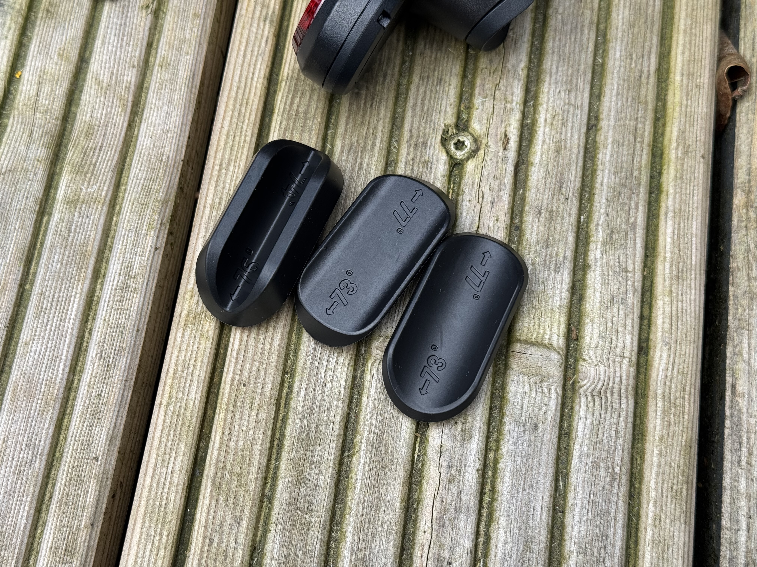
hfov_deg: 39.7
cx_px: 378
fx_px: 1050
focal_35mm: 48
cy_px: 284
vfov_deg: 30.3
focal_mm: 6.76
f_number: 1.78
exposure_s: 1/383
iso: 64
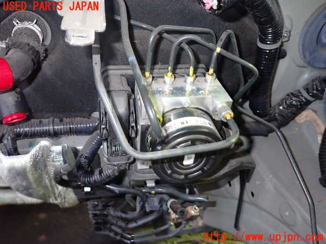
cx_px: 163
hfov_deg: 60.0
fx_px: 283
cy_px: 122
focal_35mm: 30
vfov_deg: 46.8
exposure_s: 1/3
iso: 800
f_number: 6.3
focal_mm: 5.4
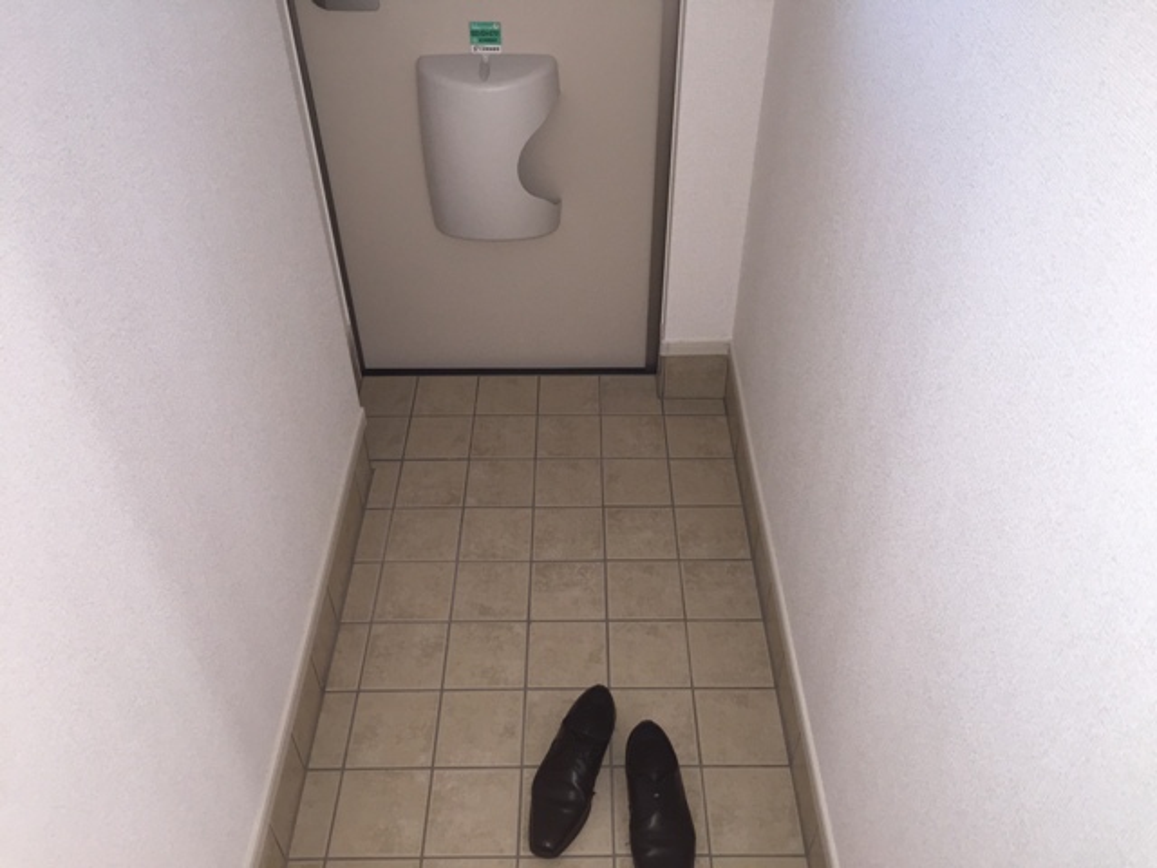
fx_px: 969
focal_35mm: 29
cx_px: 578
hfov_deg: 61.7
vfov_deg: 48.2
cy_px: 434
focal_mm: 4.15
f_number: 2.2
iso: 100
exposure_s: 1/30
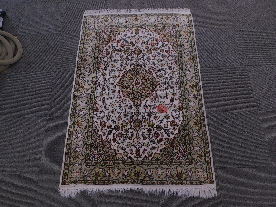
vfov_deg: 58.9
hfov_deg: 73.9
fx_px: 183
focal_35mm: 23
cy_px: 104
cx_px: 138
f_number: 3
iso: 220
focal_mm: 4
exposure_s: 1/30
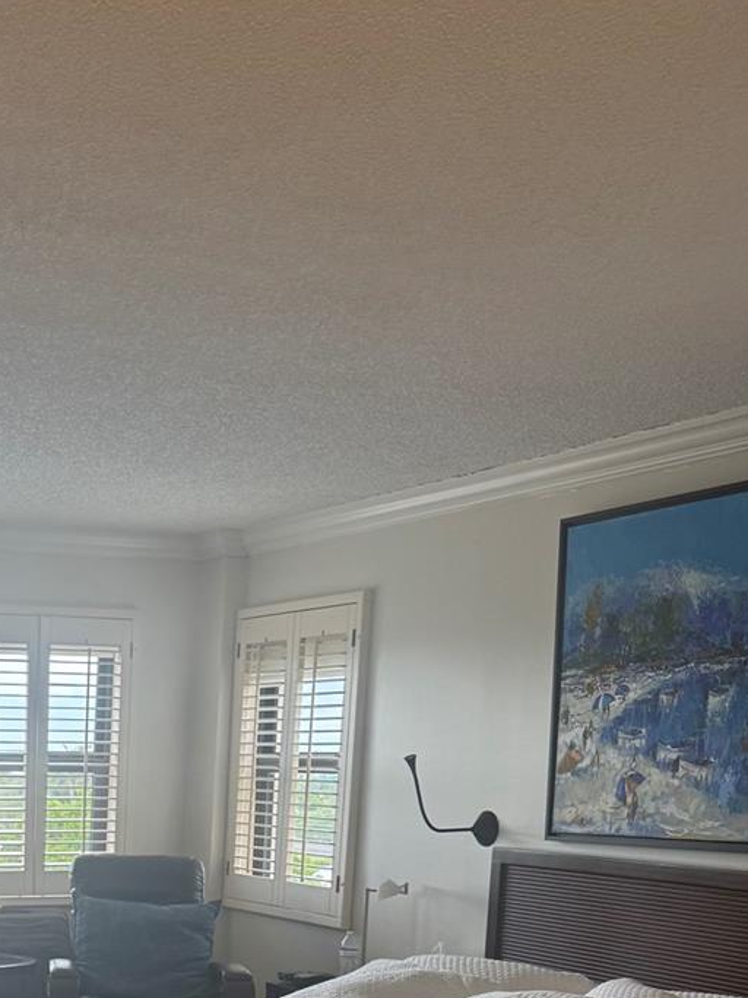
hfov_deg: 25.1
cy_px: 992
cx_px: -76
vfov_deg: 32.7
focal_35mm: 54
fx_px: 1556
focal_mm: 6.76
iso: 100
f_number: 1.78
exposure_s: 1/134
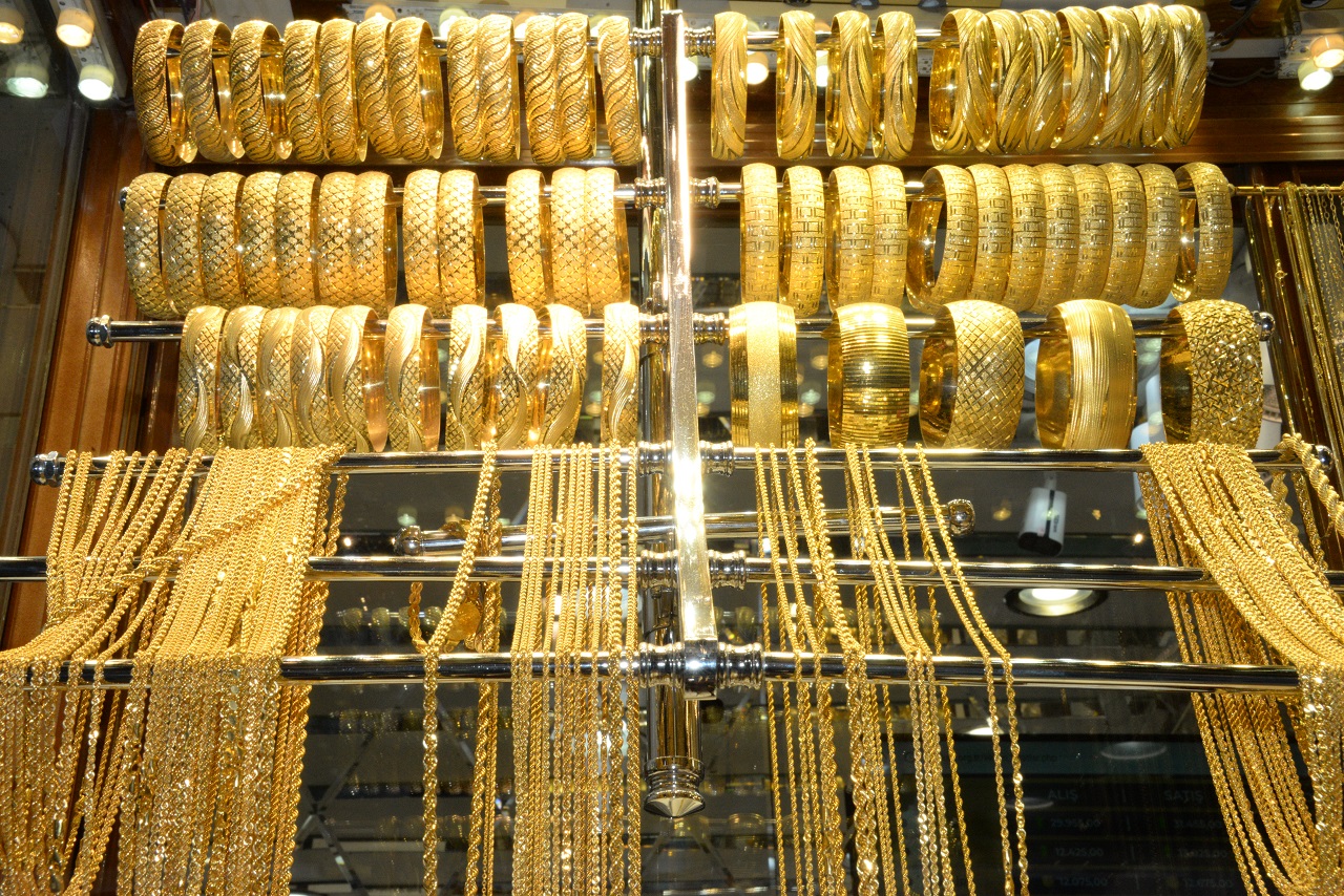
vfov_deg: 27.0
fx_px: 1867
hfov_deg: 39.6
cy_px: 448
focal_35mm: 50
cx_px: 672
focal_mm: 50
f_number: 29
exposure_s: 1/200
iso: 2500
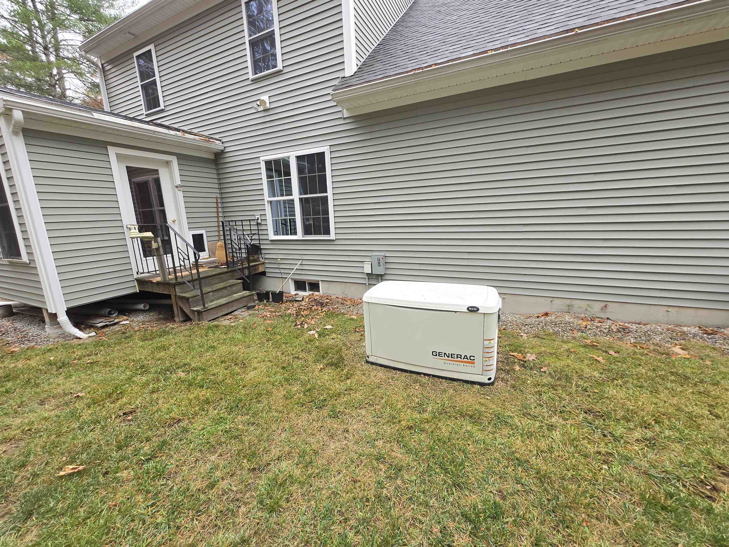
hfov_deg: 106.2
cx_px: 364
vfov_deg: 89.9
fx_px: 274
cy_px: 274
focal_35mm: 13
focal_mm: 1.7
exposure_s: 1/60
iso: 25
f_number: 2.2
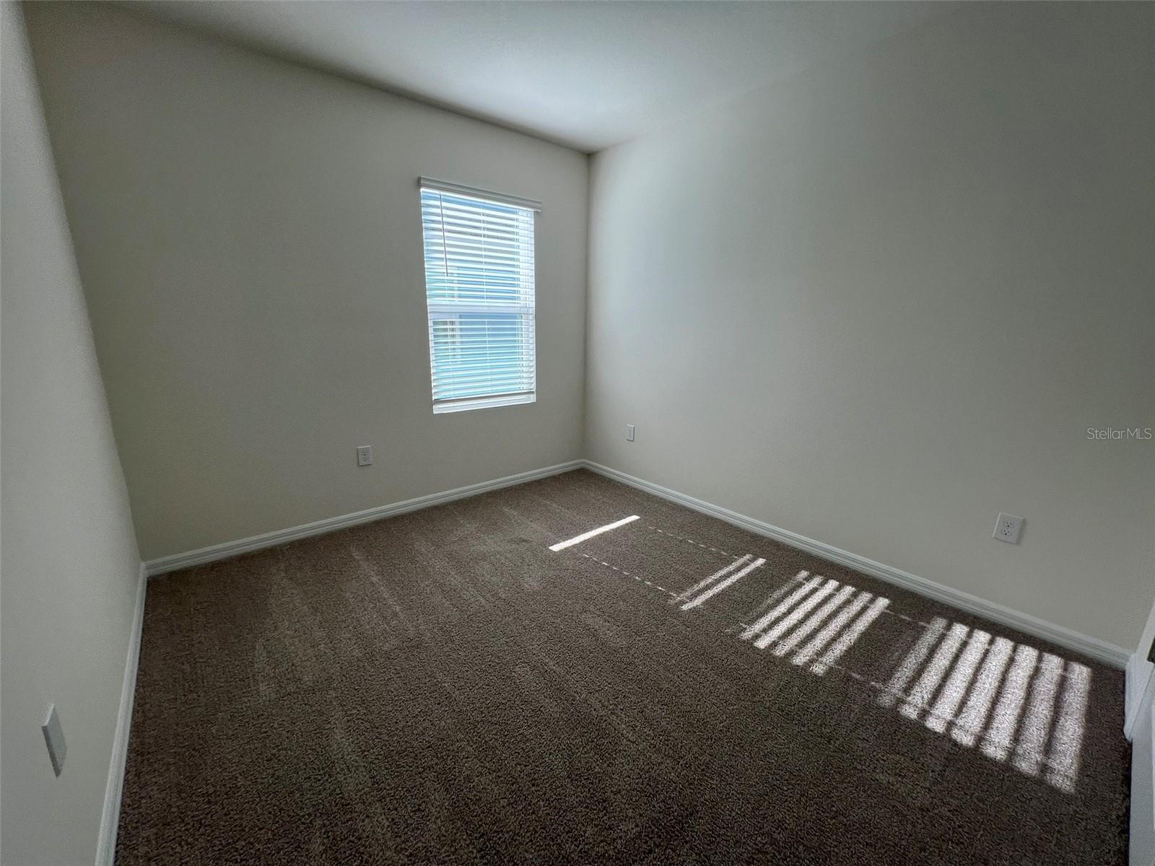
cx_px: 578
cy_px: 433
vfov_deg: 89.9
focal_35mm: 13
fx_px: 434
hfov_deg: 106.2
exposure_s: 1/154
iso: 32
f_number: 1.8
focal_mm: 1.57
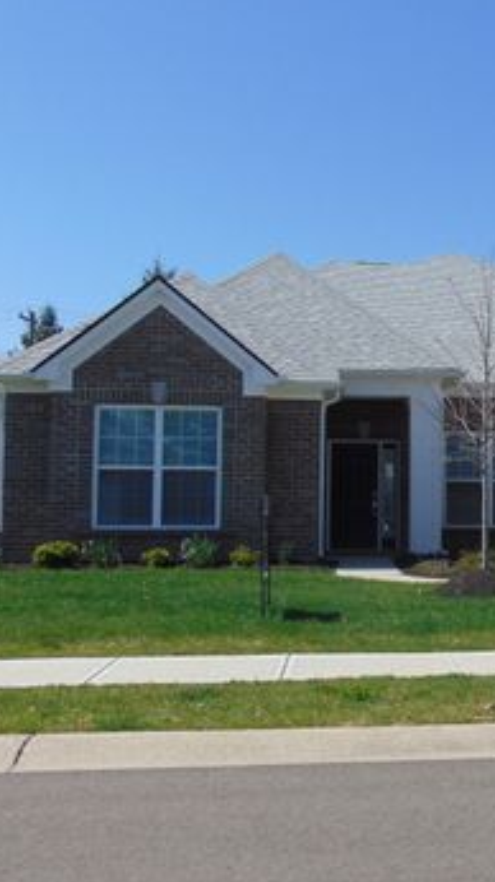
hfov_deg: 21.5
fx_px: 1216
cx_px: 579
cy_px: 447
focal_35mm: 52
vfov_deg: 39.9
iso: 80
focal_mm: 5.8
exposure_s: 1/250
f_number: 8.2
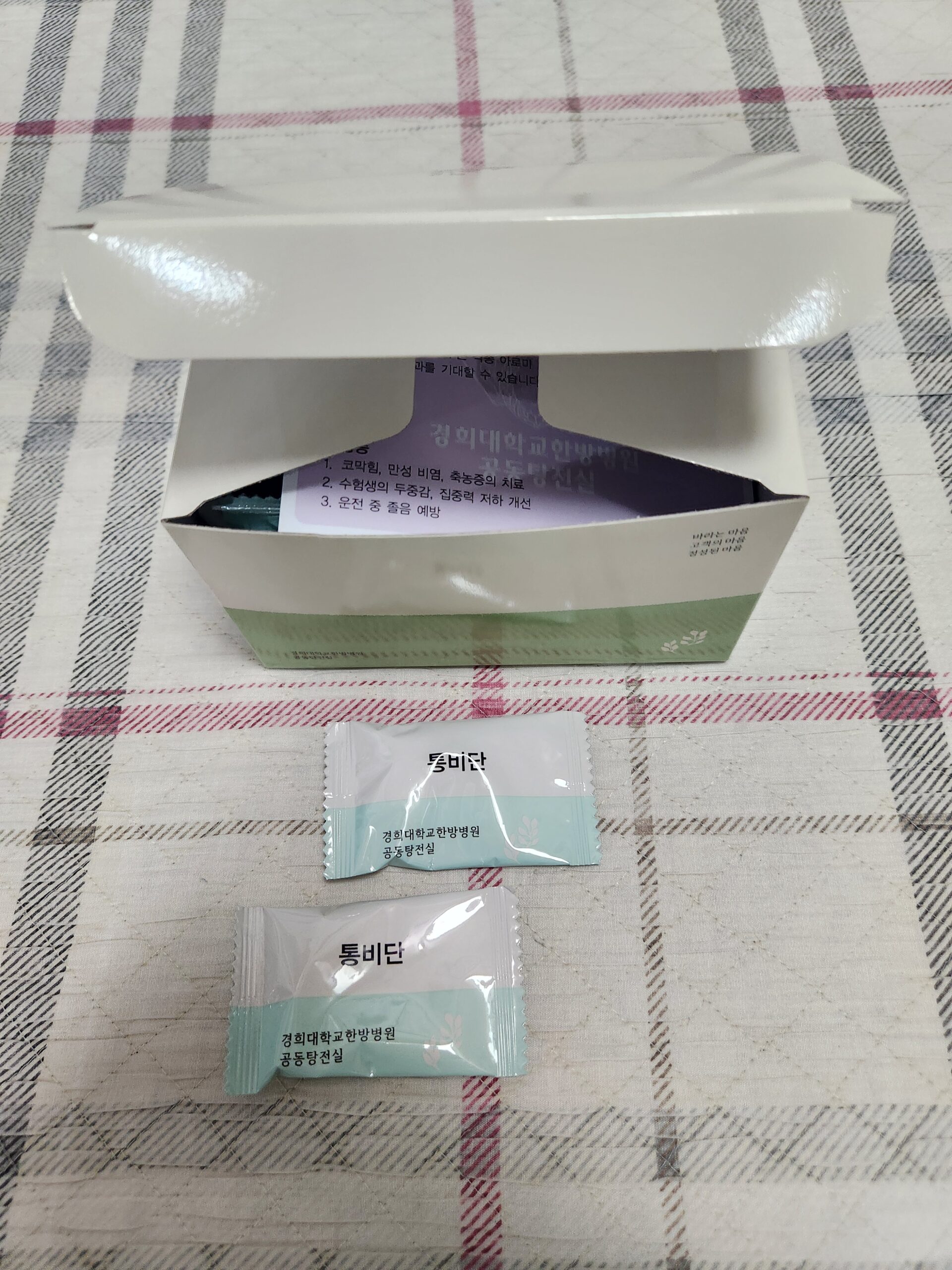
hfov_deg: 58.9
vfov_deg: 73.9
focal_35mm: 23
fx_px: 843
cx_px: 476
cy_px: 635
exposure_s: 1/120
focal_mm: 5.4
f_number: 1.8
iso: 400
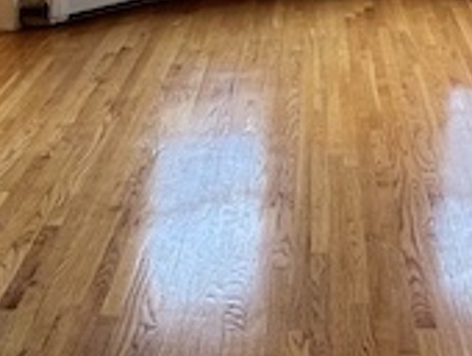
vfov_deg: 20.9
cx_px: 342
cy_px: -156
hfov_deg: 31.2
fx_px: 833
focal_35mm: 61
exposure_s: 1/120
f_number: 1.8
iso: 100
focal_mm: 1.57
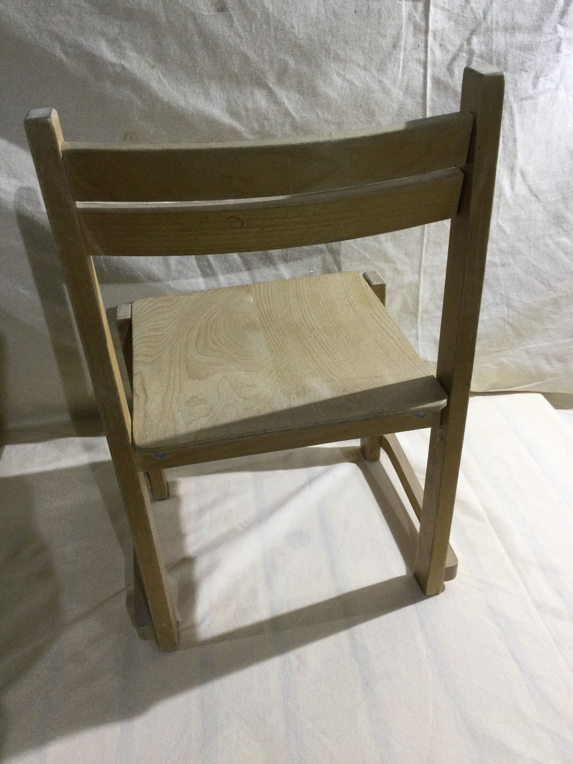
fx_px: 684
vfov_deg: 58.4
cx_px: 286
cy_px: 382
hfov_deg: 45.4
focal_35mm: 31
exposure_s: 1/33
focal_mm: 3.3
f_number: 2.4
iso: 64
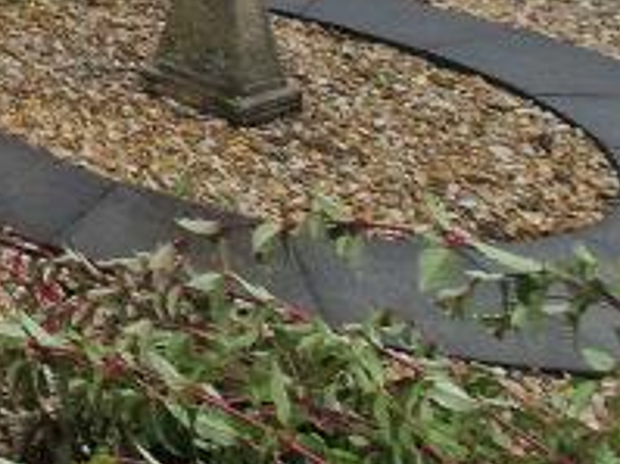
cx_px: -823
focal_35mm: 67
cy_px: -501
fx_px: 1199
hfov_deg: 15.8
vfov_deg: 16.1
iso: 50
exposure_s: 1/1052
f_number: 2.2
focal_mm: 2.2
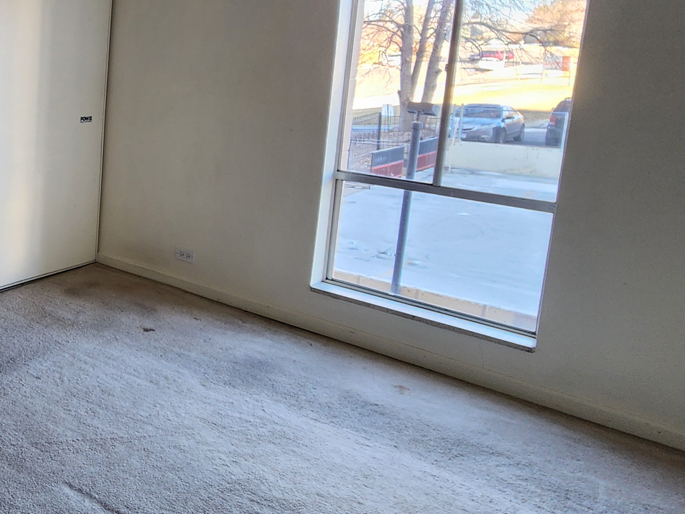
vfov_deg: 45.3
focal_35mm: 30
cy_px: 133
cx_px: -96
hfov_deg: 43.6
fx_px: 594
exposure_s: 1/60
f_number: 2.2
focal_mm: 2.2
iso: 125
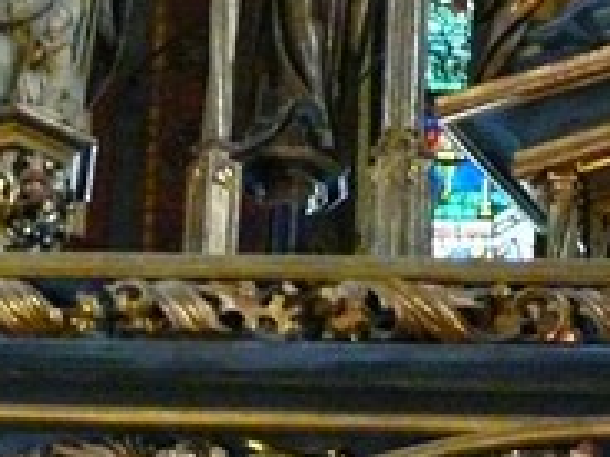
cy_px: -457
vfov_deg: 3.9
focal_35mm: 380
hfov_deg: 5.2
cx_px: 646
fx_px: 6696
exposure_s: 1/15
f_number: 3.2
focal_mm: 19.7
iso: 800
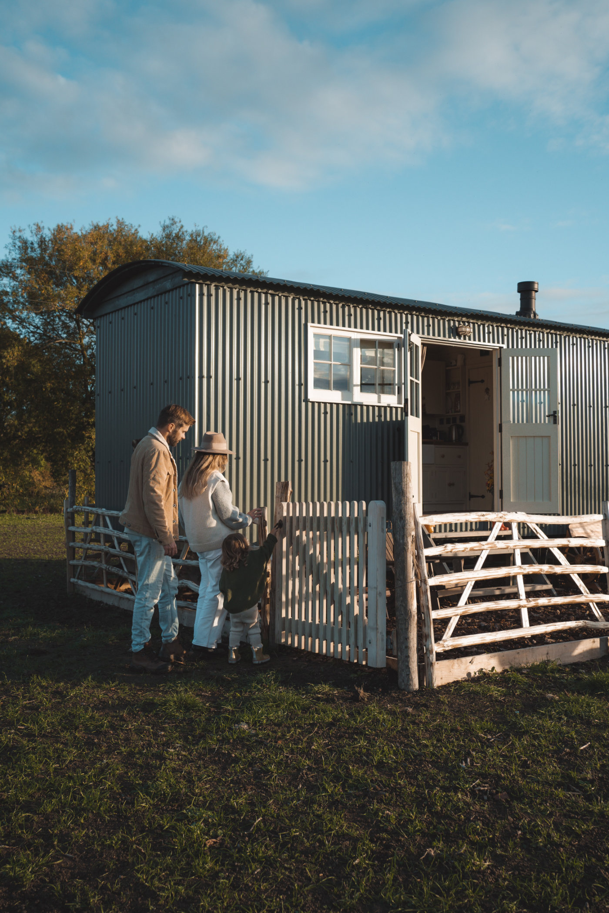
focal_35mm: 35
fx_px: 888
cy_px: 456
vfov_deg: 54.4
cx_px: 304
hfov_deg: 37.9
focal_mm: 35
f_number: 6.3
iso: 200
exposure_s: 1/400
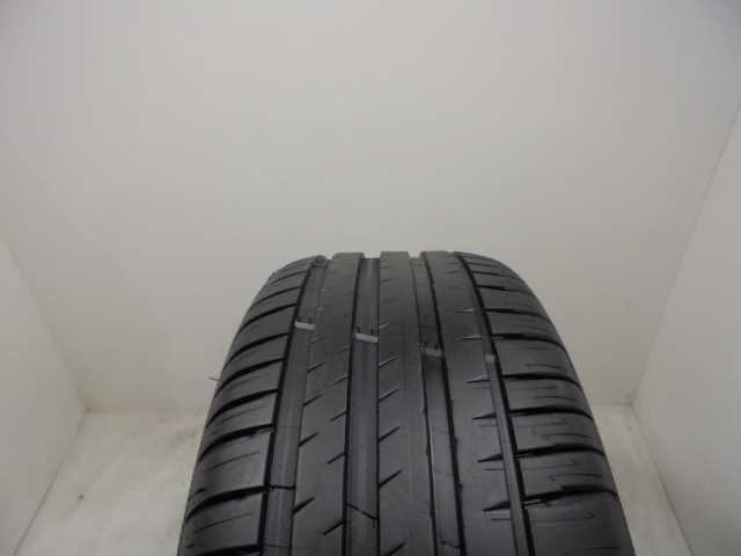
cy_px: 278
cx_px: 370
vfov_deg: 53.1
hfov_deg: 67.3
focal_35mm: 26
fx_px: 557
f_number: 3.5
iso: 100
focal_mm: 4.6
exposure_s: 1/30
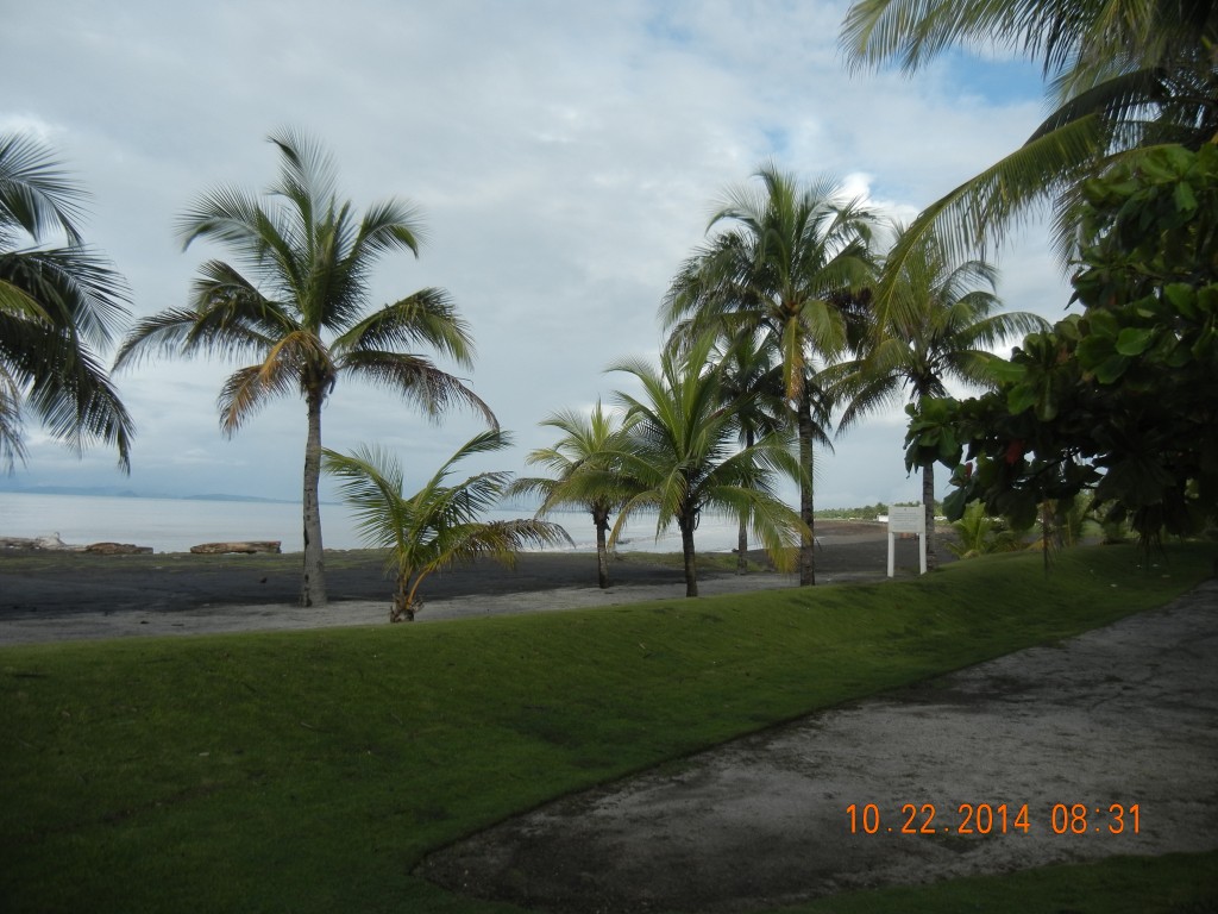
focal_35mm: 30
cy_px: 457
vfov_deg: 46.8
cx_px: 609
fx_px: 1056
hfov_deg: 60.0
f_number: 7
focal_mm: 5.4
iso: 160
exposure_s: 1/469
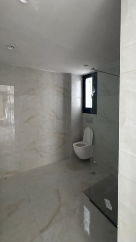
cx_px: 75
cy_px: 108
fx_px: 109
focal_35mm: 17
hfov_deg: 63.7
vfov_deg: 95.6
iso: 500
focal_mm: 2.22
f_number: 2.2
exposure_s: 1/60
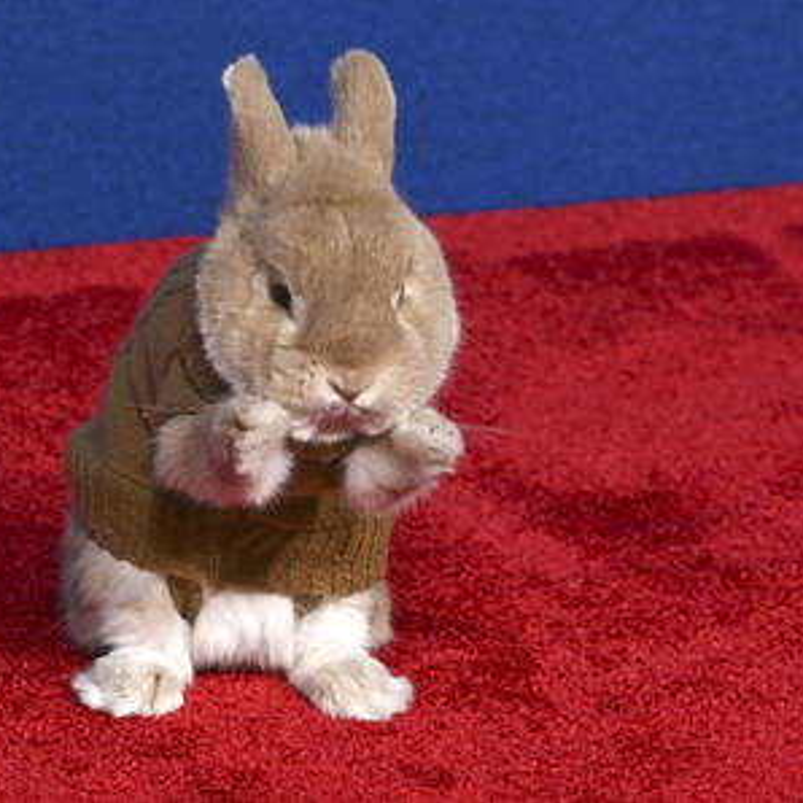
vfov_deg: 11.3
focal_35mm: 154
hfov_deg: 11.3
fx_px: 4042
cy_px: 402
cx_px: 310
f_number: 5.6
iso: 2000
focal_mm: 120
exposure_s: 1/250
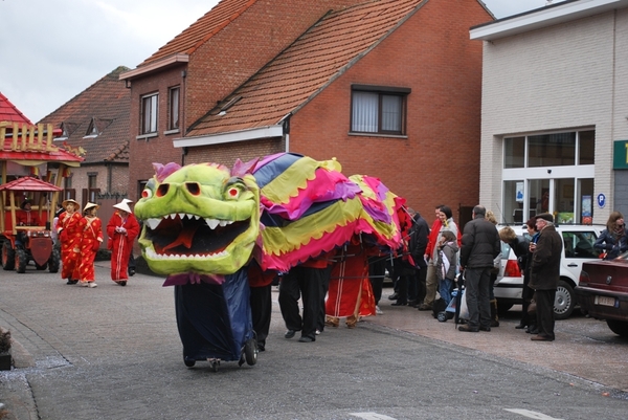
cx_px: 314
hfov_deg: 30.5
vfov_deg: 20.6
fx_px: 1152
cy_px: 210
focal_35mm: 66
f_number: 5.3
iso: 200
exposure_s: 1/125
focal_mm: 44
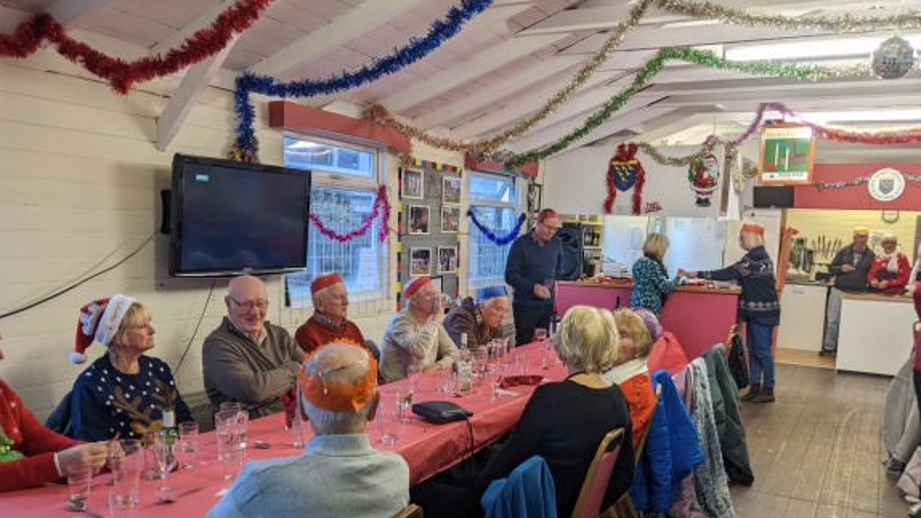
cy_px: 300
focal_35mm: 31
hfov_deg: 62.6
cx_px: 458
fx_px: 757
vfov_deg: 37.7
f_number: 1.73
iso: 50
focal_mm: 4.38
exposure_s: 1/30
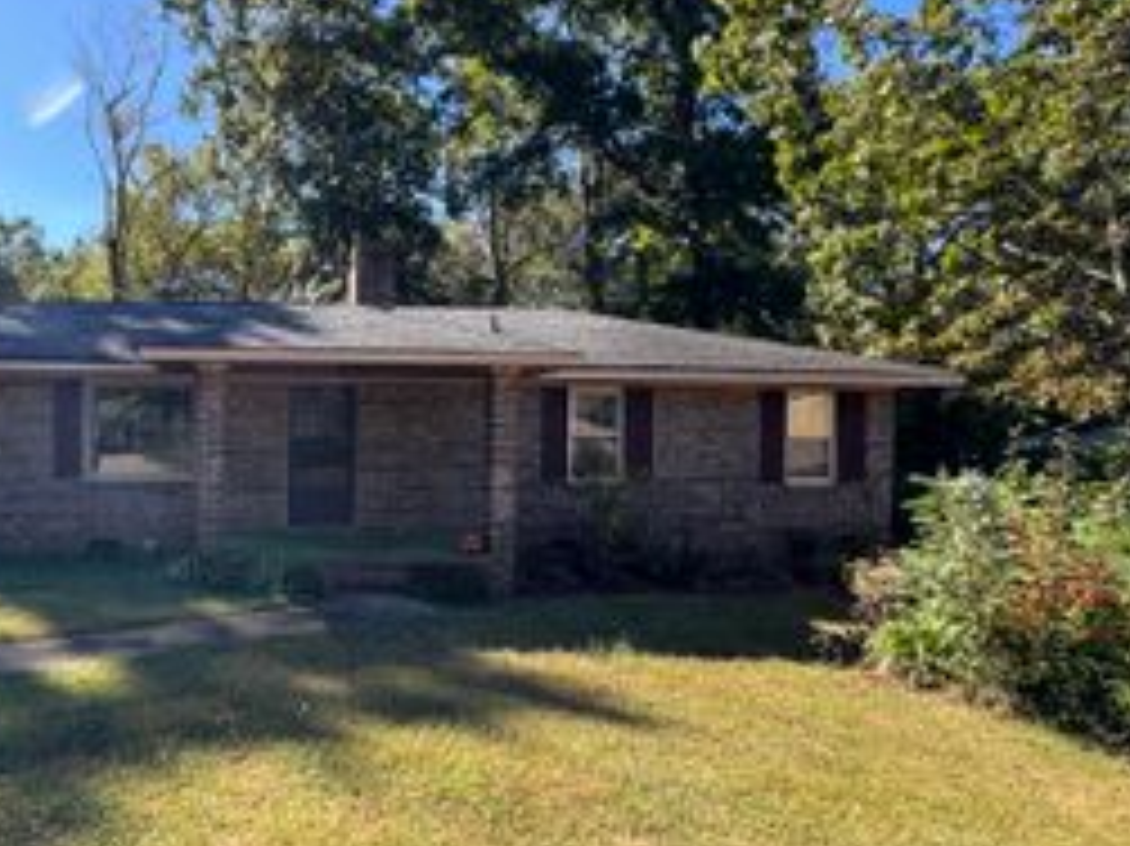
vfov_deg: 56.8
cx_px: 322
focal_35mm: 24
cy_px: 443
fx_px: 783
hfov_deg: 68.2
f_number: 2.2
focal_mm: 2.22
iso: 40
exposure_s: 1/332
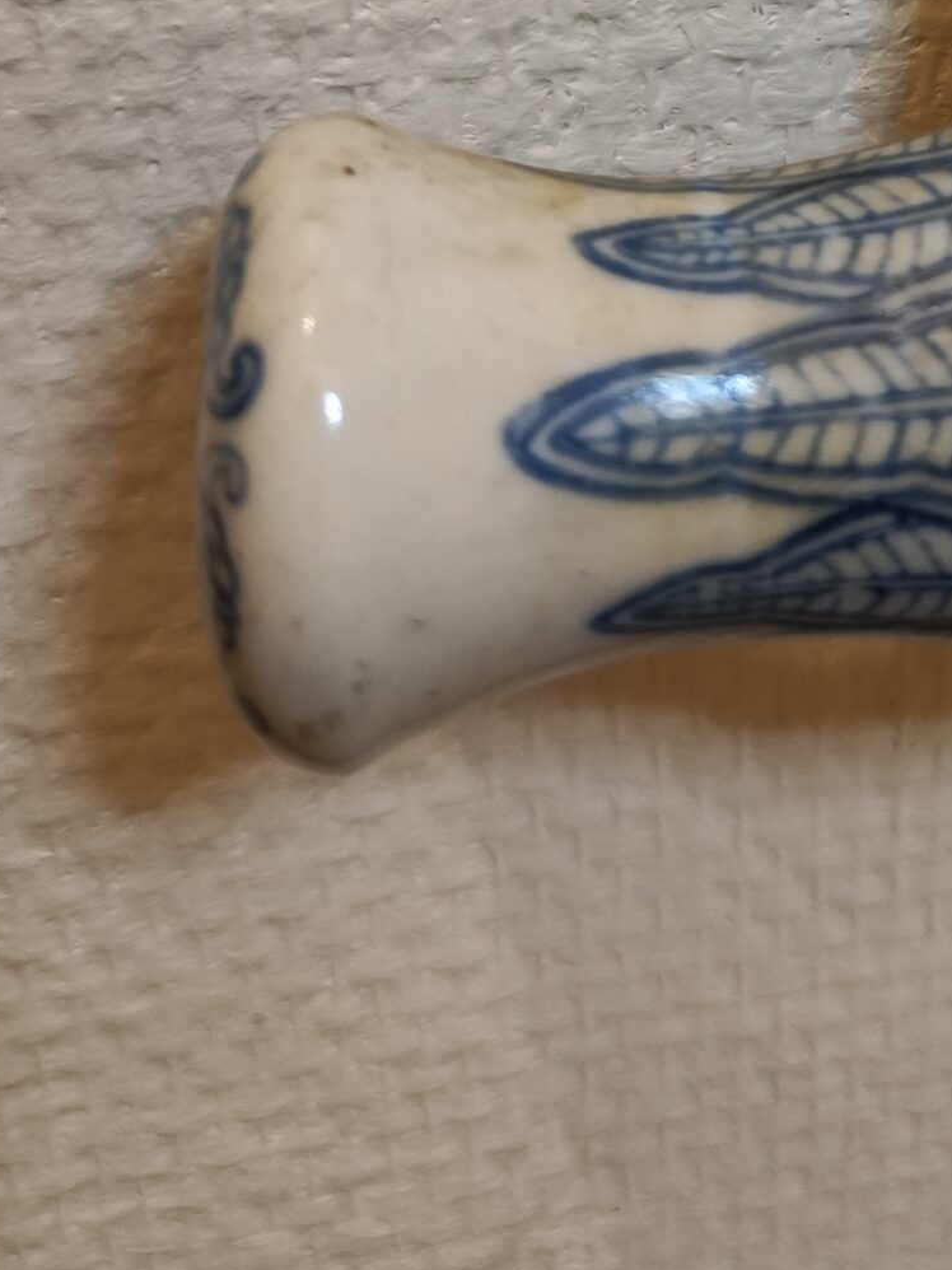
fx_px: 2164
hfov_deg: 24.2
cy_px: -272
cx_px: 818
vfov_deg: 28.3
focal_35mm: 59
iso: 2531
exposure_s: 1/50
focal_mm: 7.01
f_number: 1.69
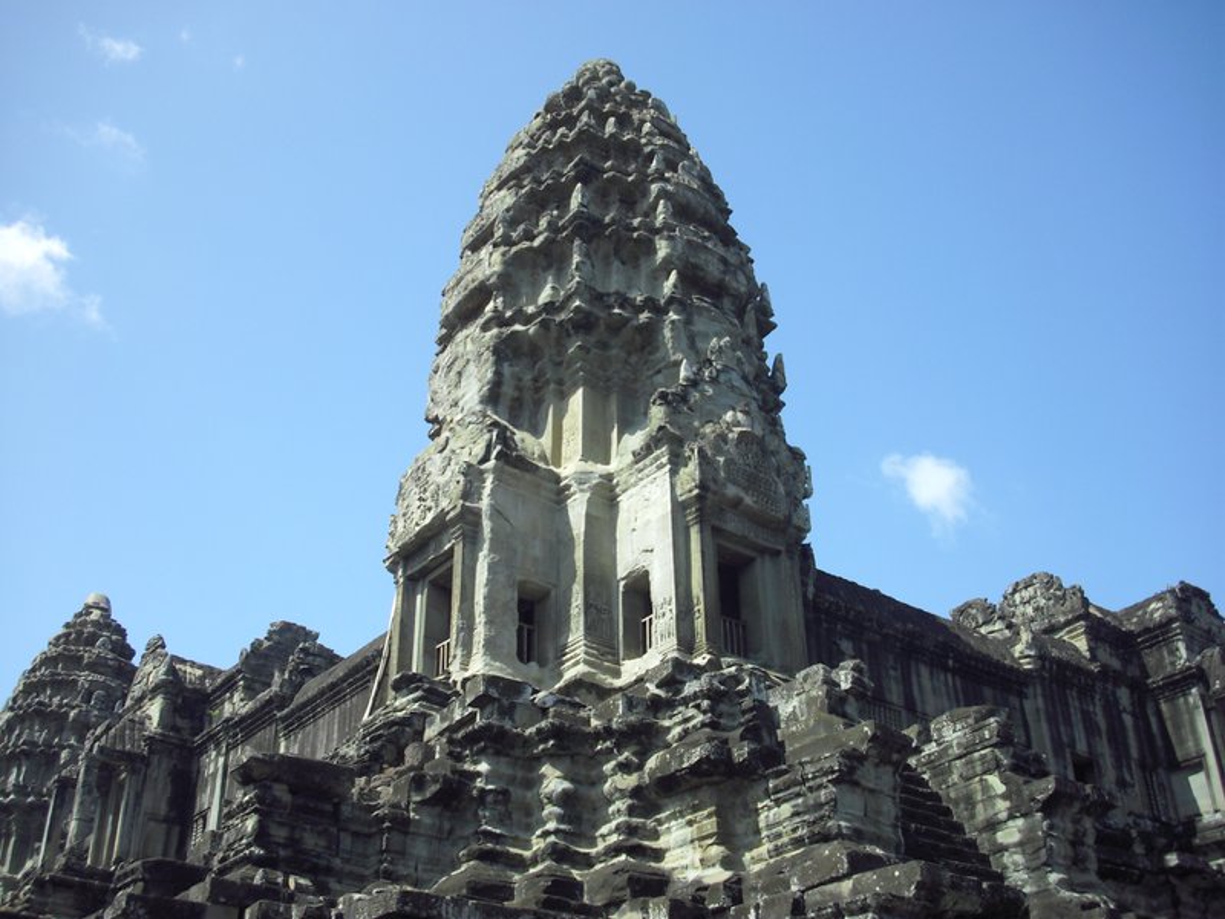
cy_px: 460
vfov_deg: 37.7
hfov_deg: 49.0
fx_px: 1345
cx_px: 612
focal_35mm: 38
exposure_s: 1/125
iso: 100
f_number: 8
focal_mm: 6.2
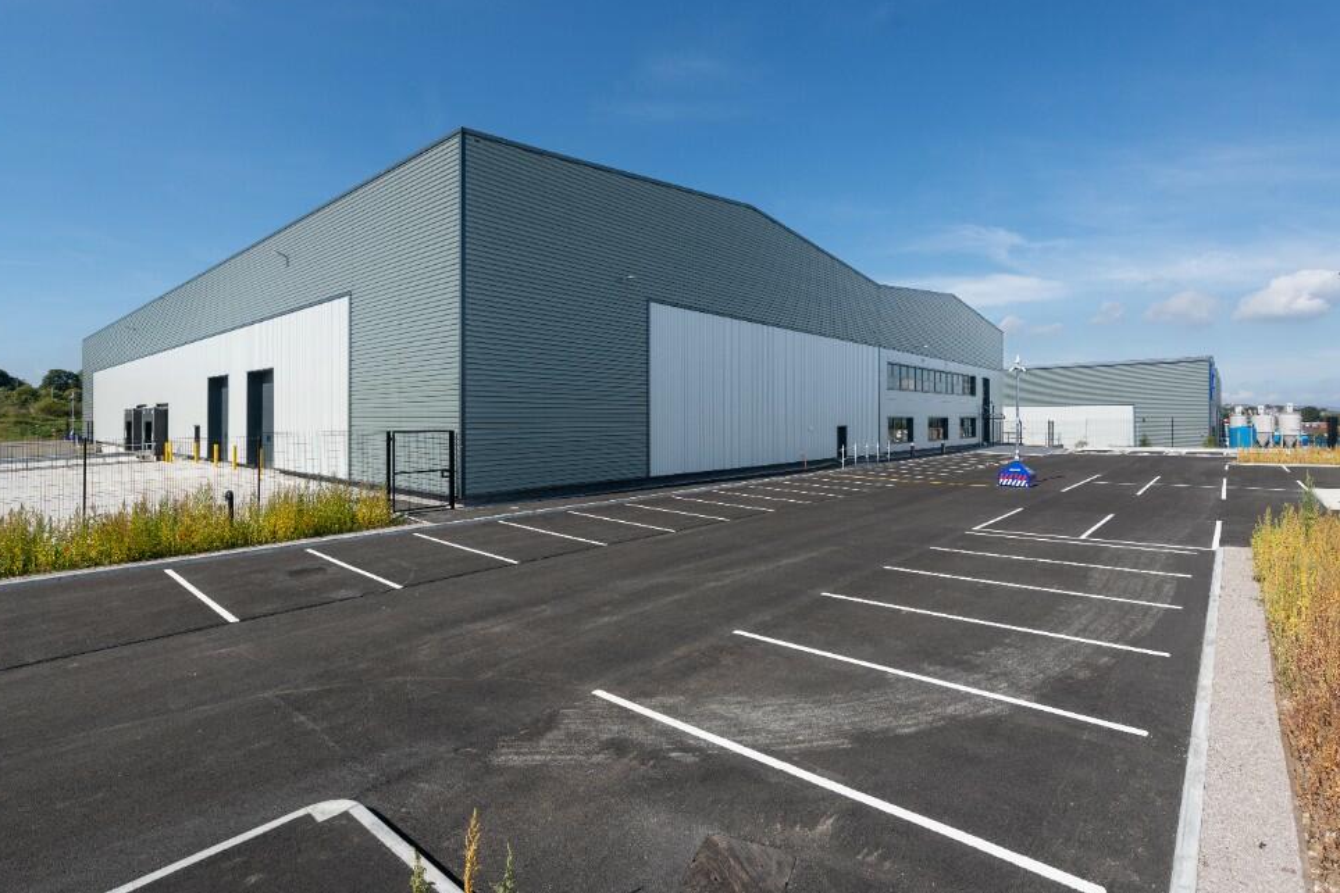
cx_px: 696
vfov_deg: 70.4
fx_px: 633
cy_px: 422
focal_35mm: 17
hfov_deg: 93.2
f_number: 8
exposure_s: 1/640
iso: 125
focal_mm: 16
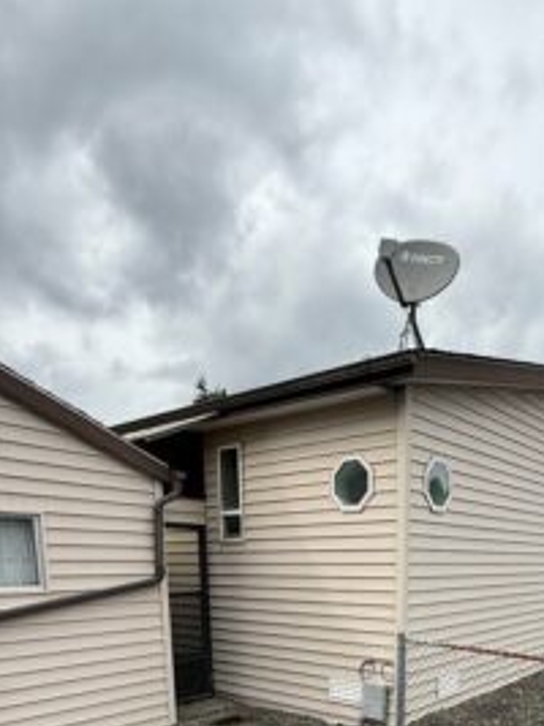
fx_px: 587
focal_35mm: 28
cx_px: 364
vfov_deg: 54.1
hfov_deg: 48.8
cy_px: 673
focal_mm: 2.22
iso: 50
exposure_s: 1/901
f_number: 2.2
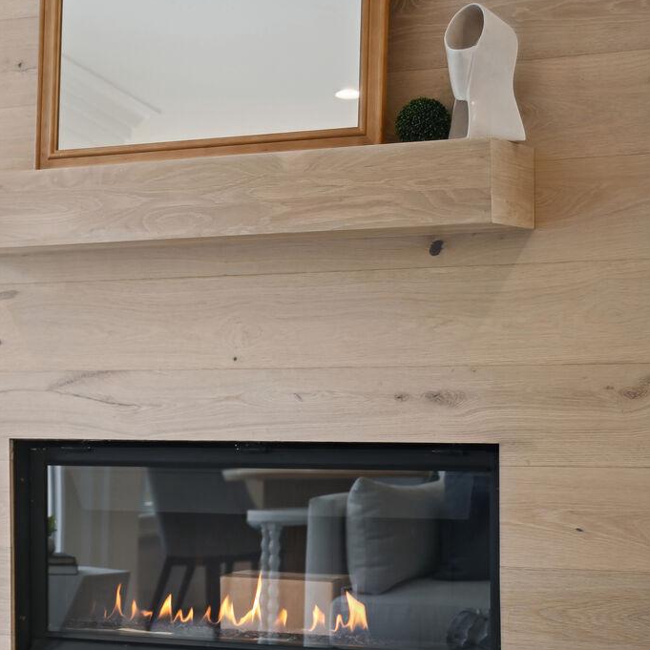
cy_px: 462
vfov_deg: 17.8
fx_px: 2061
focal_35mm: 97
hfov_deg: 17.1
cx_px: -140
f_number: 4
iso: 200
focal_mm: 45
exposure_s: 1/60
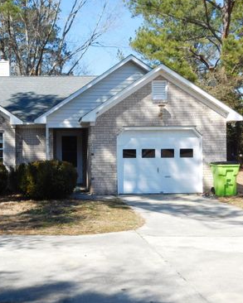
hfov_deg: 31.0
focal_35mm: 48
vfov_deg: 38.8
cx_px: 65
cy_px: 149
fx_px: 431
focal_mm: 6.3
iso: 125
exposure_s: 1/800
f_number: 3.5
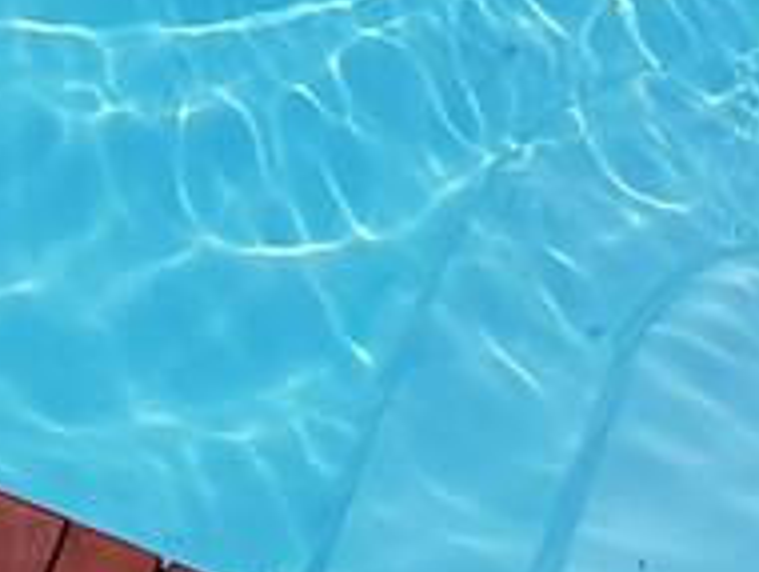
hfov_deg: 9.8
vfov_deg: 6.6
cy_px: -1408
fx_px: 4325
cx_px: -224
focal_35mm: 197
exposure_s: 1/8736
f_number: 1.7
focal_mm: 4.2
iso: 50
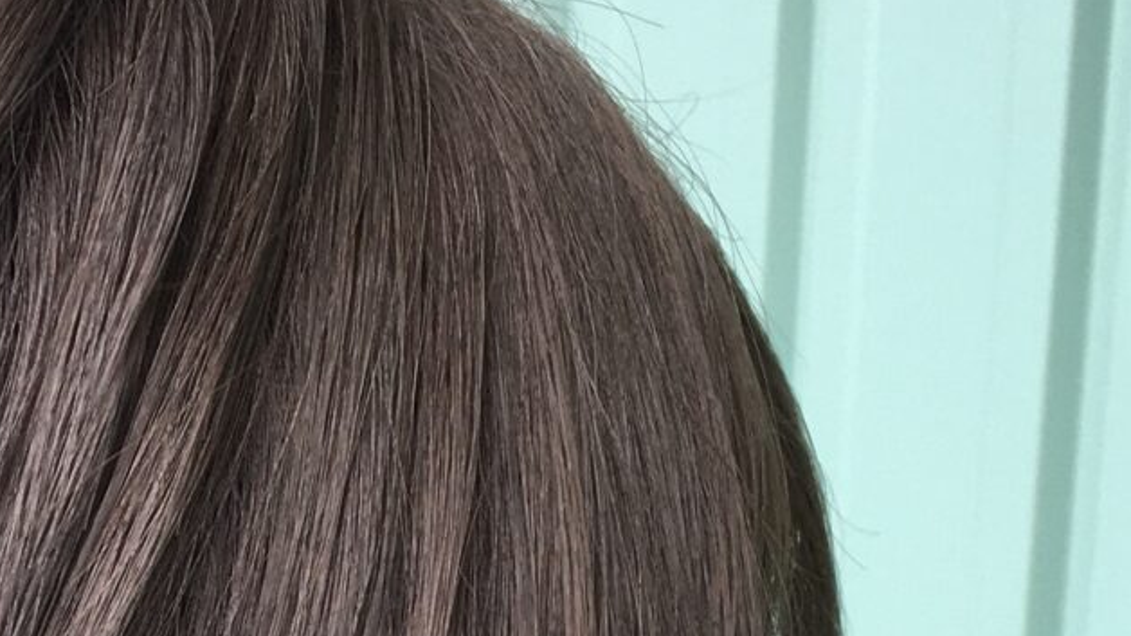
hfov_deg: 20.6
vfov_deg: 11.0
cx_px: 330
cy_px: 1113
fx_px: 3088
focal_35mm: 103
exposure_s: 1/240
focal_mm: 4.15
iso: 25
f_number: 2.2
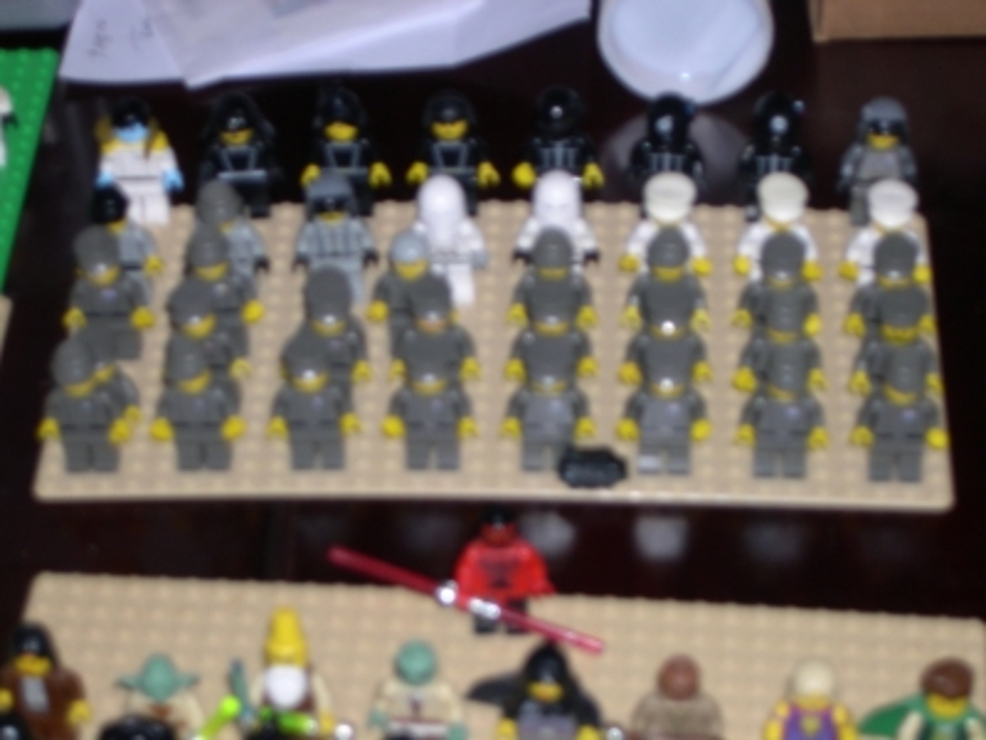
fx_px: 2905
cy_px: 370
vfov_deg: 14.5
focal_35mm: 102
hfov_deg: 19.3
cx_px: 493
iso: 100
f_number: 4.8
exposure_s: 1/60
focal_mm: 21.6
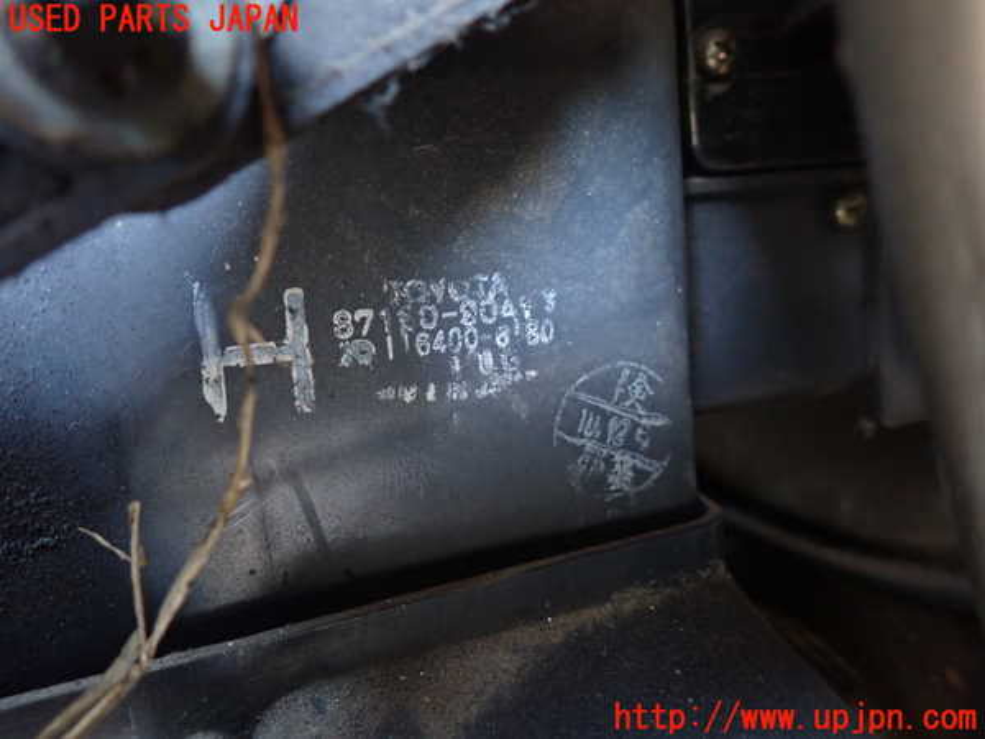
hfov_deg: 69.4
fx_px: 711
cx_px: 492
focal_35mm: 25
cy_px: 370
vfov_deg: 54.9
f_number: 2
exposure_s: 1/13
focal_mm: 4.5
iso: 800
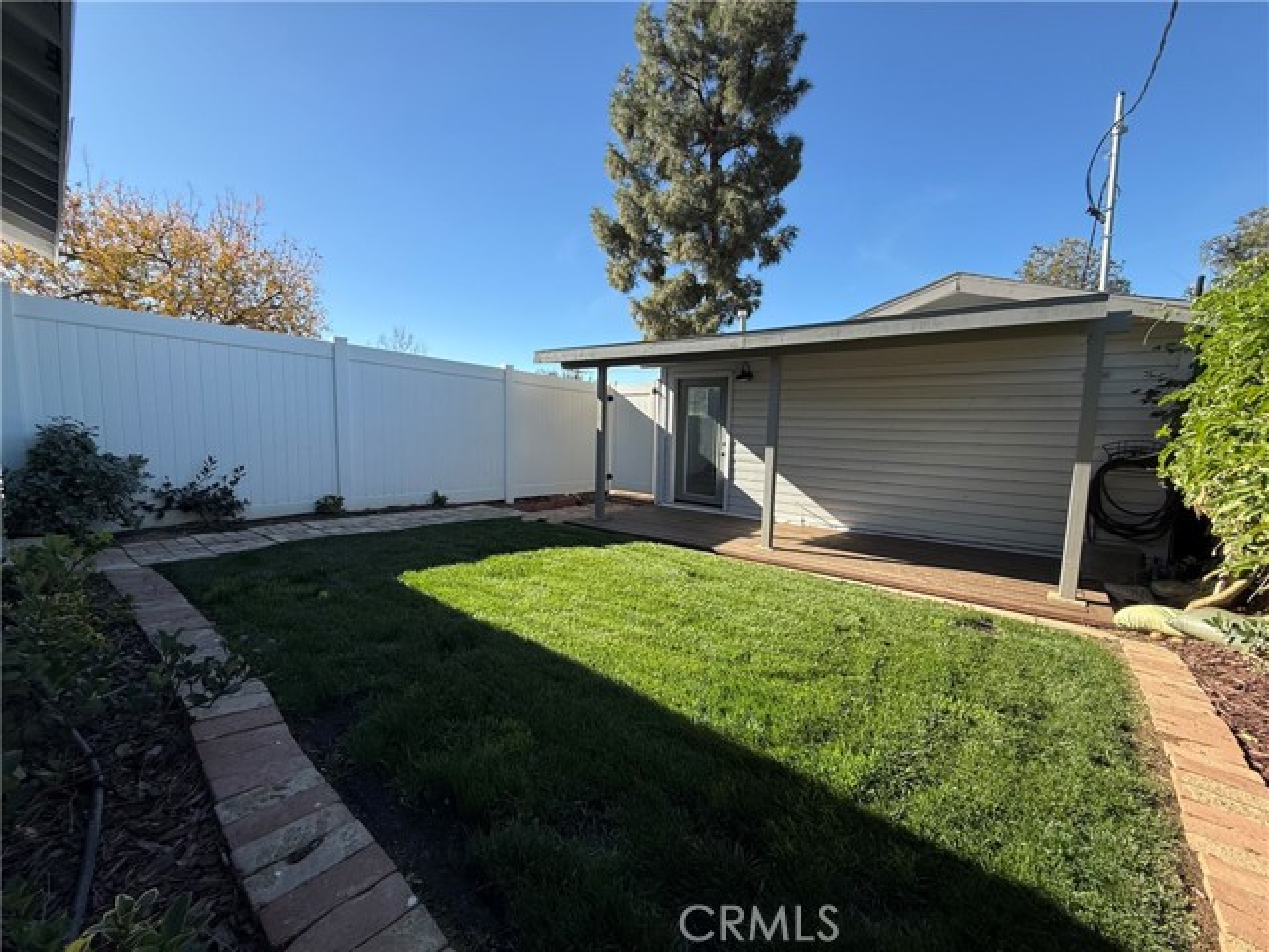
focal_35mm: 14
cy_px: 476
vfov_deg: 85.7
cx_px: 634
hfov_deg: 102.1
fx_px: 513
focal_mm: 2.22
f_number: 2.2
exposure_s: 1/901
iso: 50
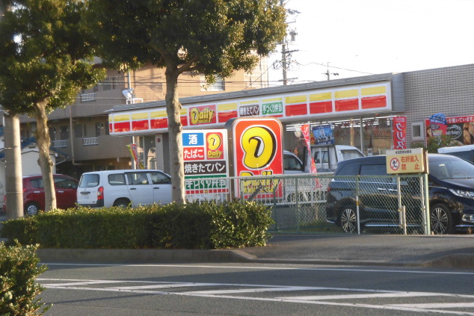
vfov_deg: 10.9
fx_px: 1659
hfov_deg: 16.3
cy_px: 151
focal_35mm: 126
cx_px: 237
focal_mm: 21.51
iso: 100
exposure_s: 1/125
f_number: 5
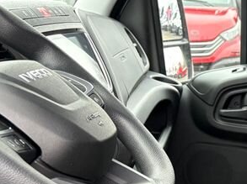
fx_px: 649
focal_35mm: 91
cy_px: 241
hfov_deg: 18.3
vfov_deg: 15.4
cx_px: 404
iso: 320
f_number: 1.6
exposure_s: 1/60
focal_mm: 5.96
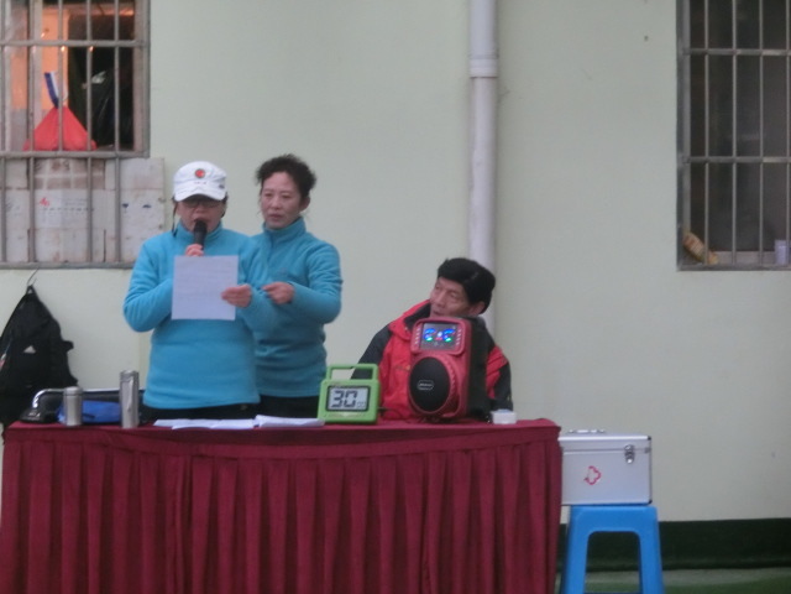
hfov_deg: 11.9
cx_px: 396
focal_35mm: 166
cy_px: 297
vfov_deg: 8.9
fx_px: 3793
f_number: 5.8
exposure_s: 1/30
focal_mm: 29.39
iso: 800
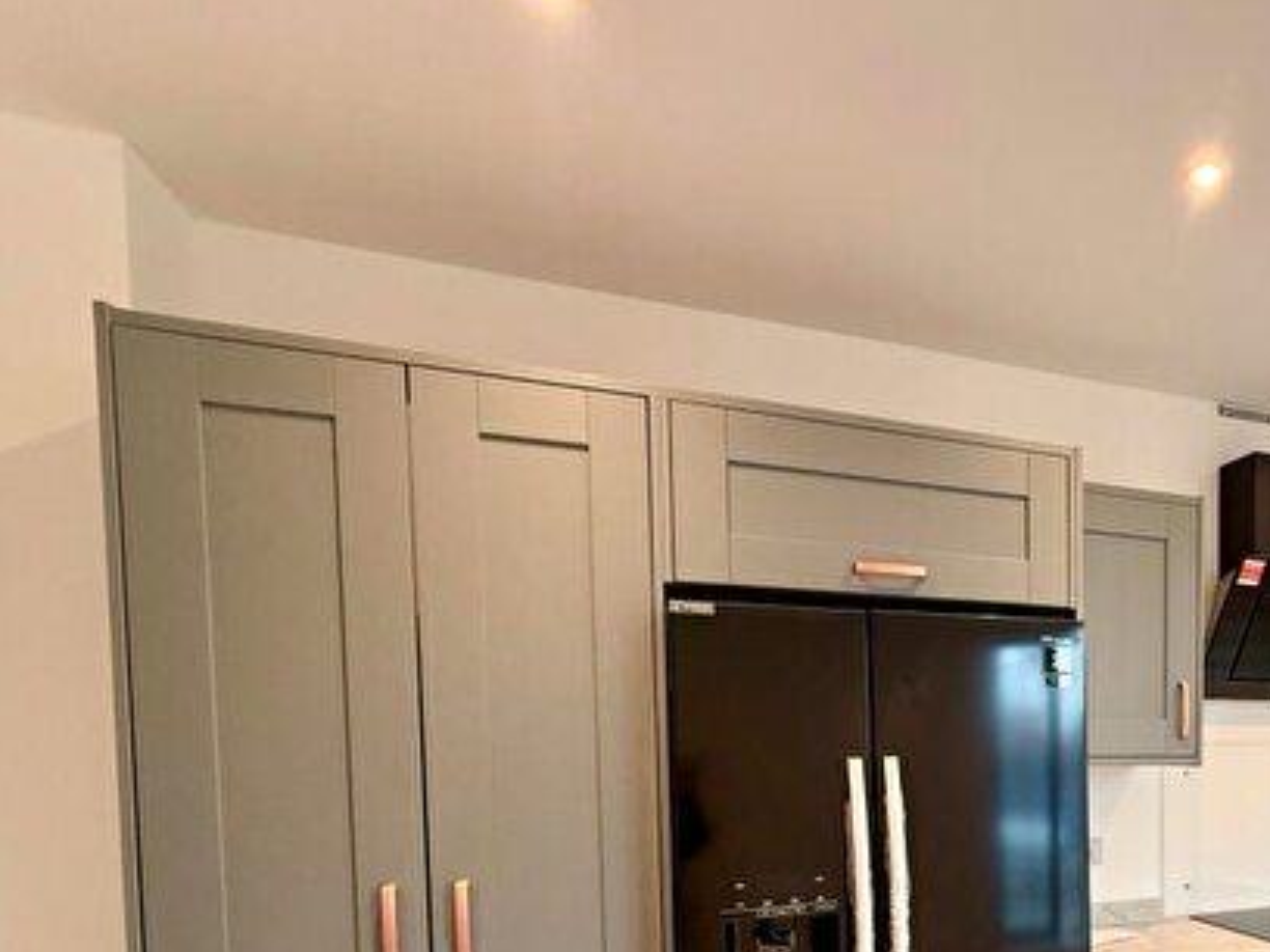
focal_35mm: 24
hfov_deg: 64.6
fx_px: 881
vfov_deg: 52.5
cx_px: 1033
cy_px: 786
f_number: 2.2
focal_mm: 2.22
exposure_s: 1/100
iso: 320
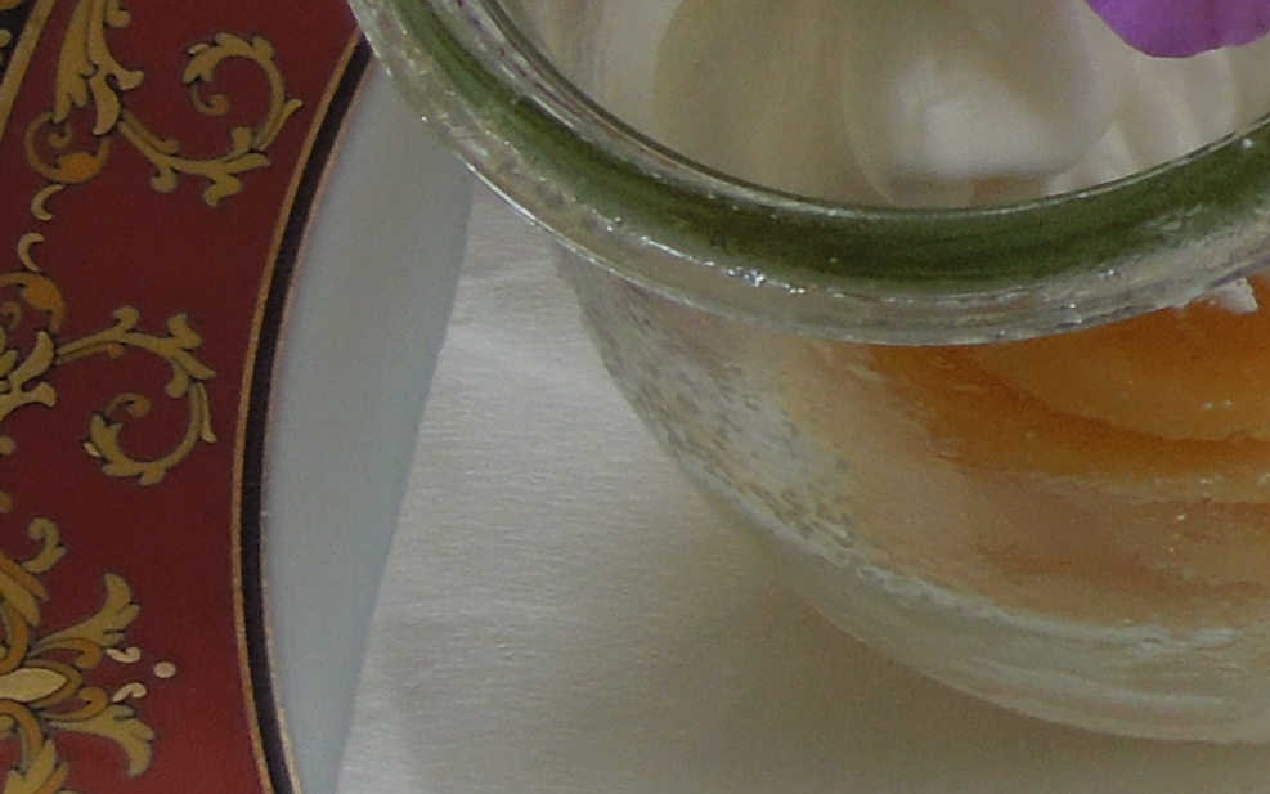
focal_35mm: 193
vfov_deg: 6.8
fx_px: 6680
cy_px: 9
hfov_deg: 9.9
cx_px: 2779
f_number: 3.8
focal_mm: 7
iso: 100
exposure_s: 1/80
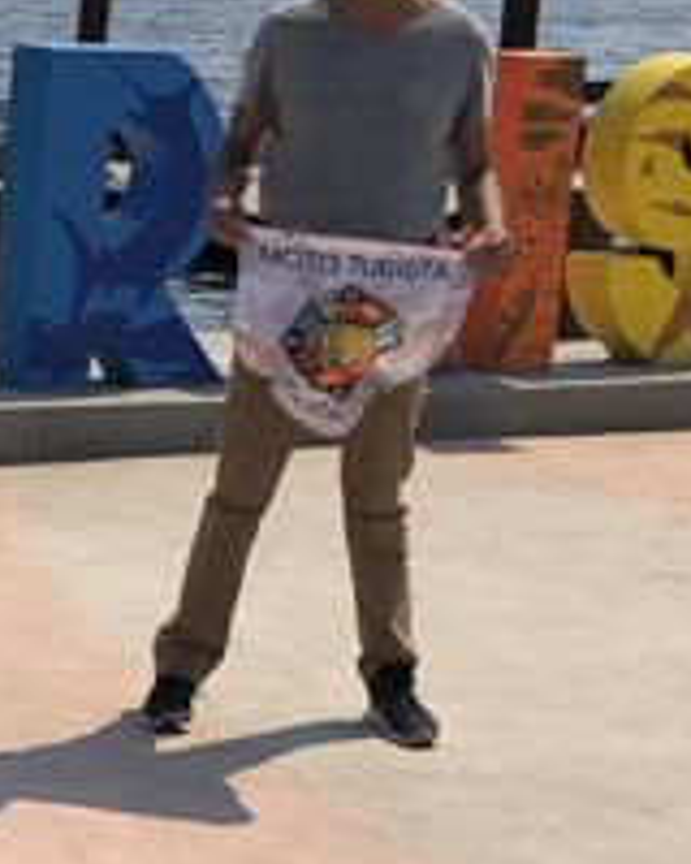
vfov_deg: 13.8
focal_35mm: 140
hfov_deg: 10.5
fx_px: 3579
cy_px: 497
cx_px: -501
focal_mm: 3.99
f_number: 1.8
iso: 20
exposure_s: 1/4000
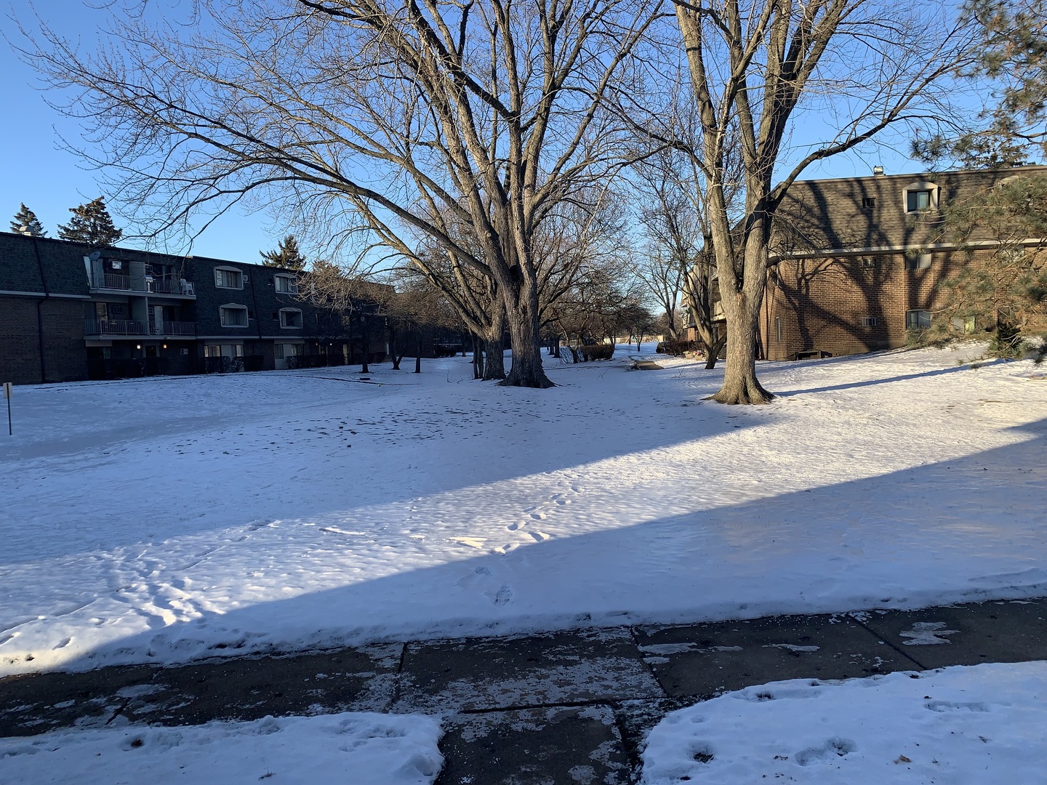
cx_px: 524
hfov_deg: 67.3
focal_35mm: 26
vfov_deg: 53.1
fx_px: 786
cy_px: 392
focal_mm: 4.25
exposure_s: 1/928
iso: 25
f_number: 1.8
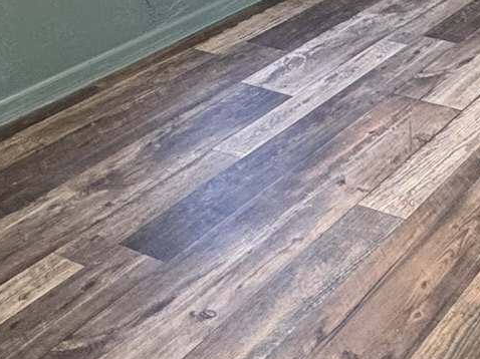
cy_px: -177
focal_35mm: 60
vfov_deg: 20.8
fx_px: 832
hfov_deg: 27.1
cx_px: 621
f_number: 2.2
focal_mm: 2.22
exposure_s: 1/60
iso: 200
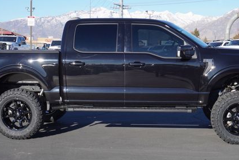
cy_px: 87
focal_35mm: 64
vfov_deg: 21.3
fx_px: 425
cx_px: 121
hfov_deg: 31.4
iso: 100
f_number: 8
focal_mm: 28
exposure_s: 1/160
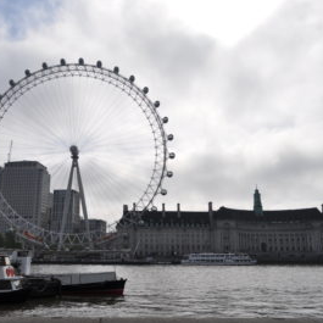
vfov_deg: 47.2
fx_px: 369
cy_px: 163
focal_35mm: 35
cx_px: 133
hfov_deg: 47.0
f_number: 8
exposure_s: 1/2000
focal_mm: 18
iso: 200
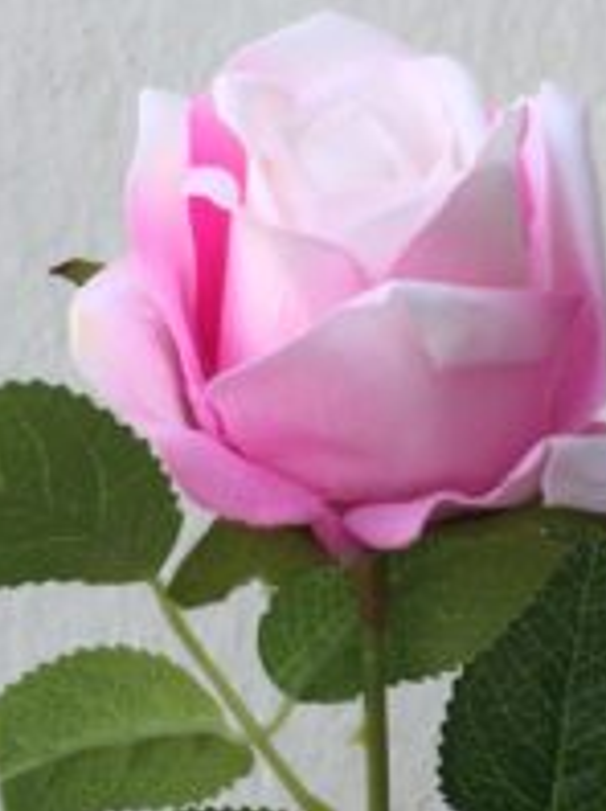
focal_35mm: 88
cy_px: 537
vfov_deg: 22.2
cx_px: 479
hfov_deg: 16.6
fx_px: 2059
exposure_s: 1/373
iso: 32
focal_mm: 4.15
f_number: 2.2
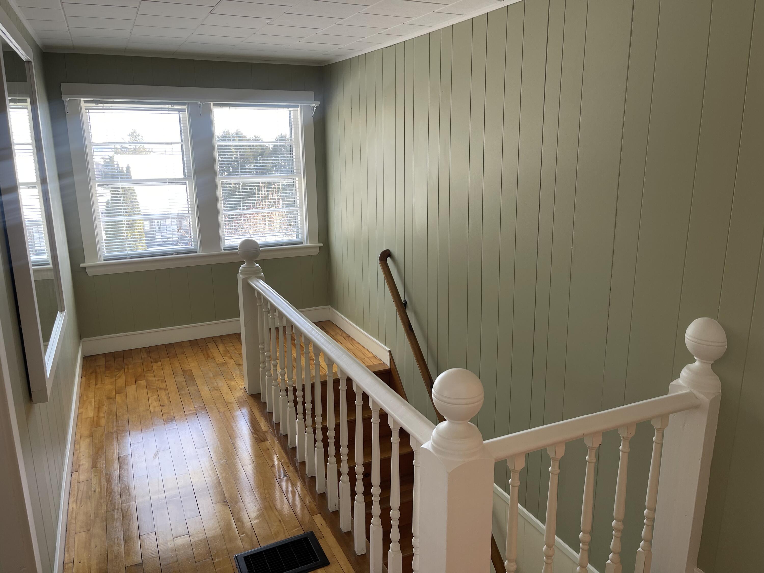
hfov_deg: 69.4
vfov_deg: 54.9
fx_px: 552
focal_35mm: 25
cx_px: 382
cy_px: 286
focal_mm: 5.1
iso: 64
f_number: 1.6
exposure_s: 1/121
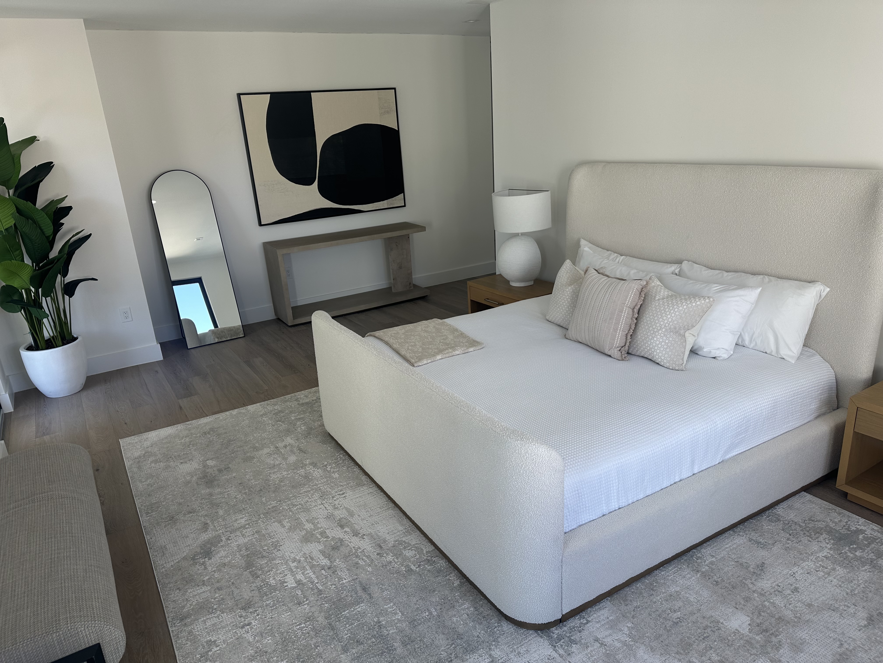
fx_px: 612
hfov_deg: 71.6
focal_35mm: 24
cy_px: 332
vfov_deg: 56.8
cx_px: 442
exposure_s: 1/125
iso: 64
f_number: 1.78
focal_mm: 6.86
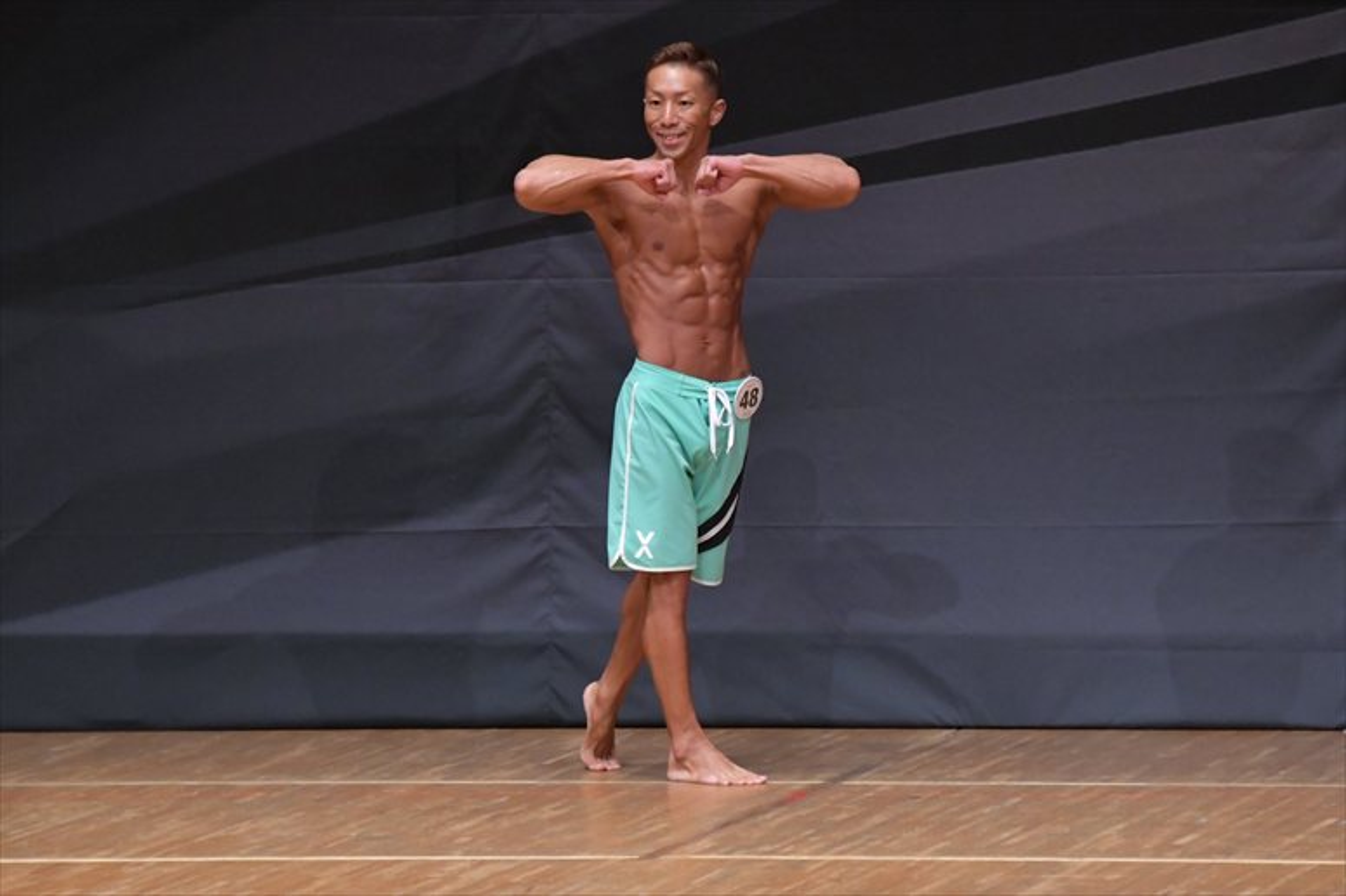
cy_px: 448
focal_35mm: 315
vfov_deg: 4.4
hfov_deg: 6.5
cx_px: 673
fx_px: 11772
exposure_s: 1/400
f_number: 5.6
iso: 6400
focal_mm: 210
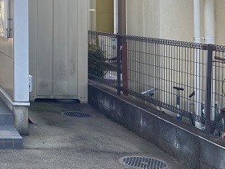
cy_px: 8
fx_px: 487
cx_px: -83
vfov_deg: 19.2
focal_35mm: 75
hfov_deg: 22.6
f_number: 1.8
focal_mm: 4.25
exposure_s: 1/747
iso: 32
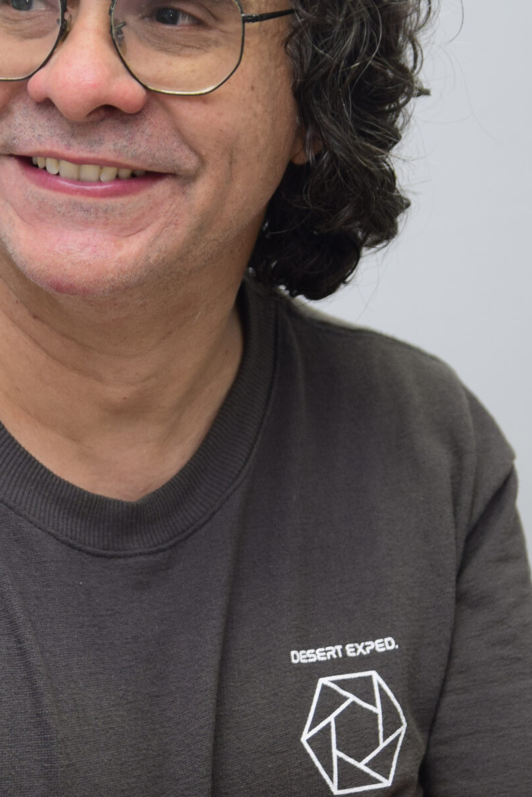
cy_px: 437
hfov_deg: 10.7
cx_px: 145
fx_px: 2837
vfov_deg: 16.0
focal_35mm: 128
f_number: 2.8
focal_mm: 40
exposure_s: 1/125
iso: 400
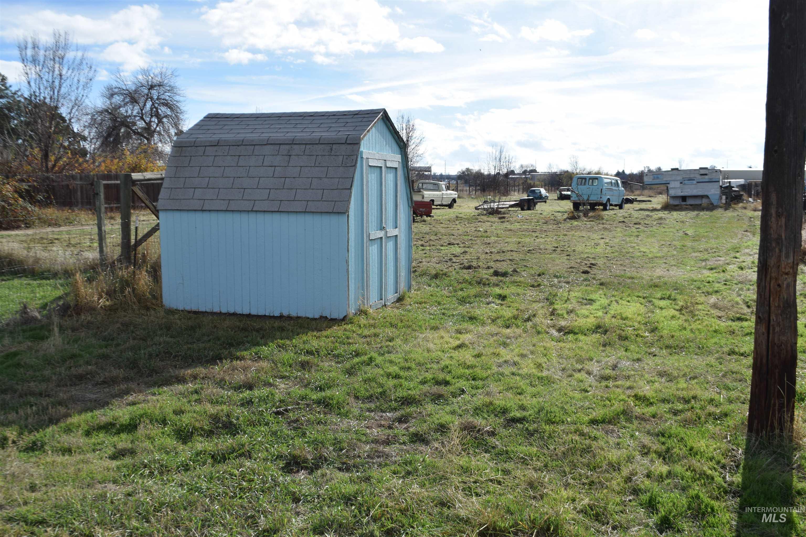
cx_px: 403
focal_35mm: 33
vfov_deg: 40.0
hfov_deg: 57.2
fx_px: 739
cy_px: 268
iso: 100
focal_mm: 22
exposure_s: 1/250
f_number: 8
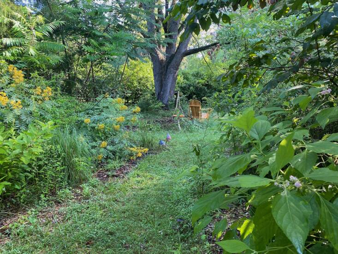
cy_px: 127
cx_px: 169
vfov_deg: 53.1
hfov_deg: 67.3
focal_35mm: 26
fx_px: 254
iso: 80
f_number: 1.8
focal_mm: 4.25
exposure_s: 1/121
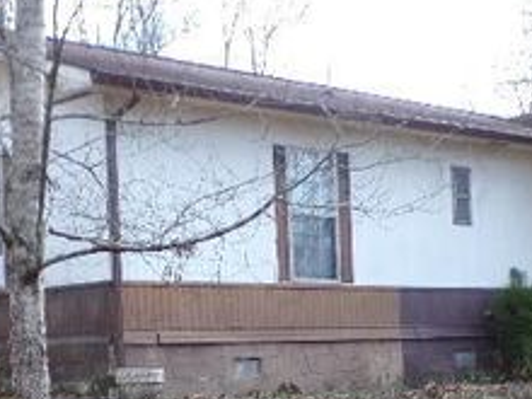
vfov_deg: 17.4
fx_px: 1291
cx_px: 341
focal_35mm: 84
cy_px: 342
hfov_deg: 23.2
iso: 100
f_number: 3.3
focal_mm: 6.6
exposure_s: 1/140
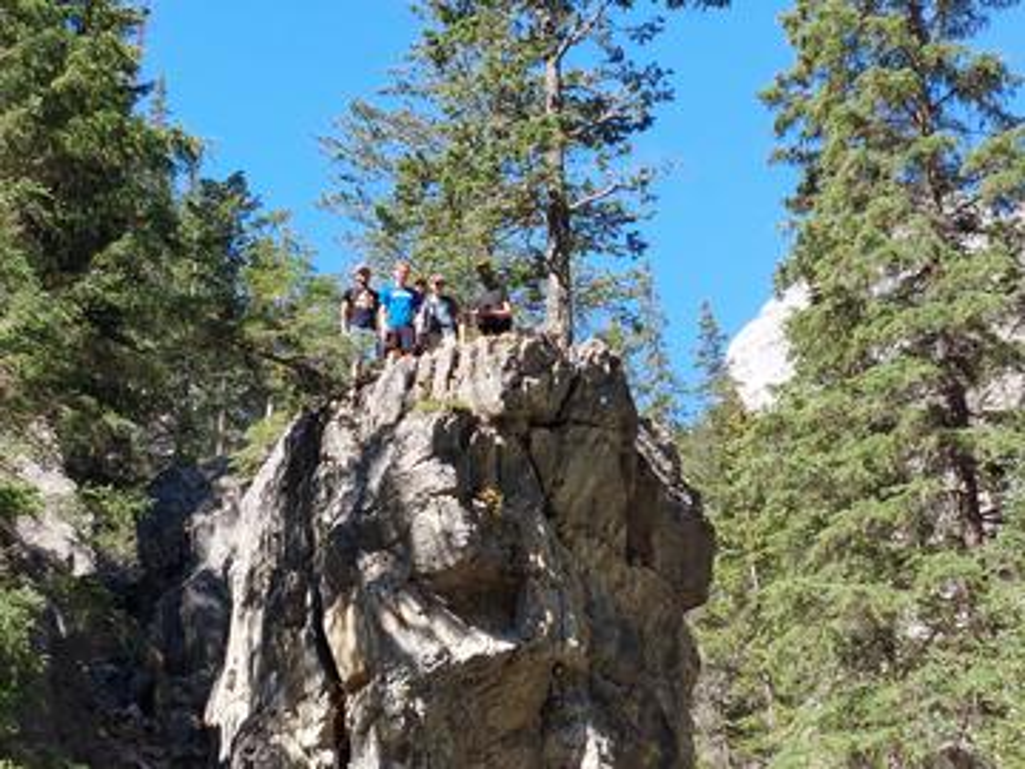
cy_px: 384
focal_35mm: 24
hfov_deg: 71.6
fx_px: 711
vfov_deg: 56.8
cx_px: 512
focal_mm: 5.23
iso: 40
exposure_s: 1/611
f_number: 1.8
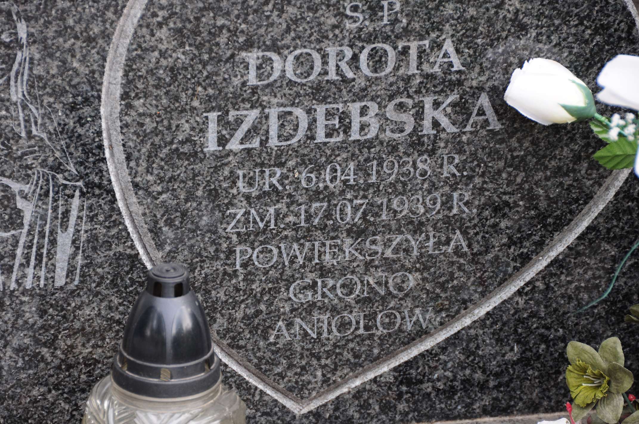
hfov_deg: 9.2
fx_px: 3989
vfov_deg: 6.1
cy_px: 212
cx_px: 320
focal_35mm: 225
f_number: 7.1
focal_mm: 150
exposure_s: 1/60
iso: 250
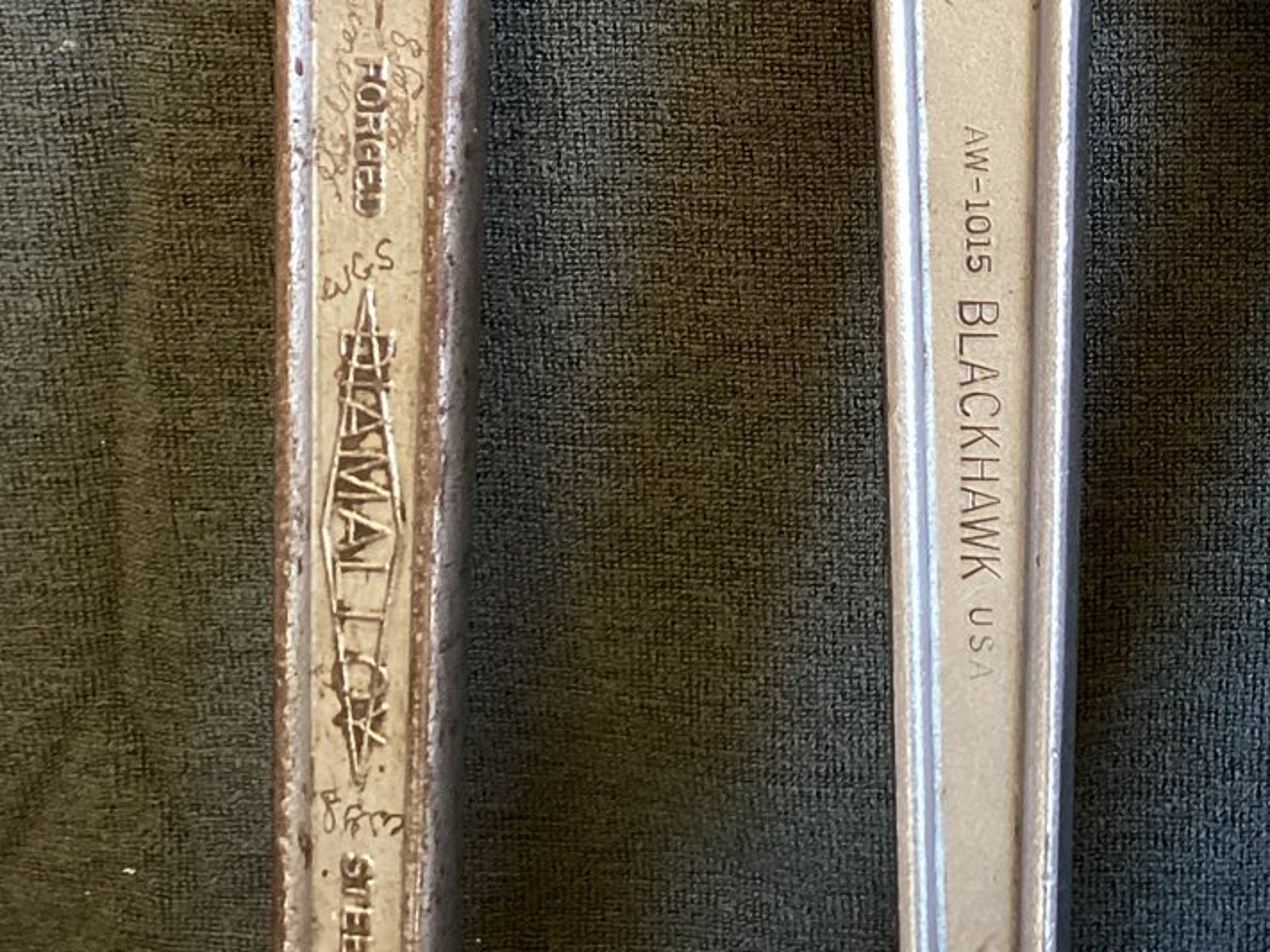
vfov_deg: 21.4
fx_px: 2421
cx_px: 1114
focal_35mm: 66
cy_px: -29
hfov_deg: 28.4
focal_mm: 3.3
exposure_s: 1/60
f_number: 2.4
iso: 125
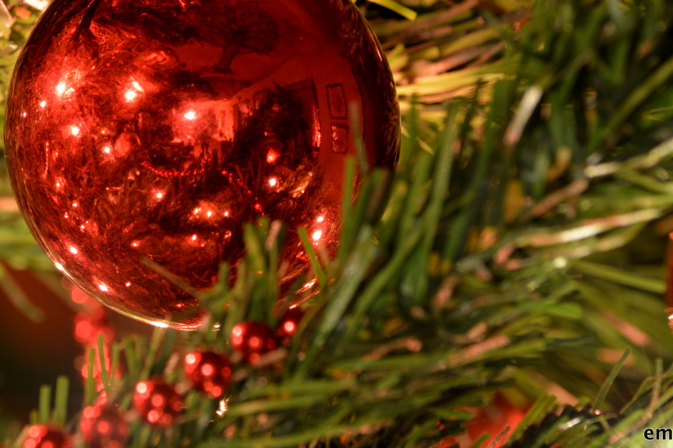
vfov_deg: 3.2
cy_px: 141
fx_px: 8070
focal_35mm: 432
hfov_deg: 4.8
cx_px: 273
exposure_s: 25
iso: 100
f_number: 11
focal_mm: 200
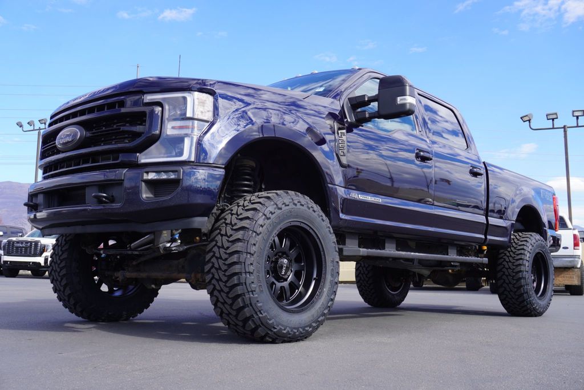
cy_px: 195
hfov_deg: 53.1
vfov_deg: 36.9
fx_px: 584
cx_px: 292
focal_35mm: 36
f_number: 8
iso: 100
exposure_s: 1/100
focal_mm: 24
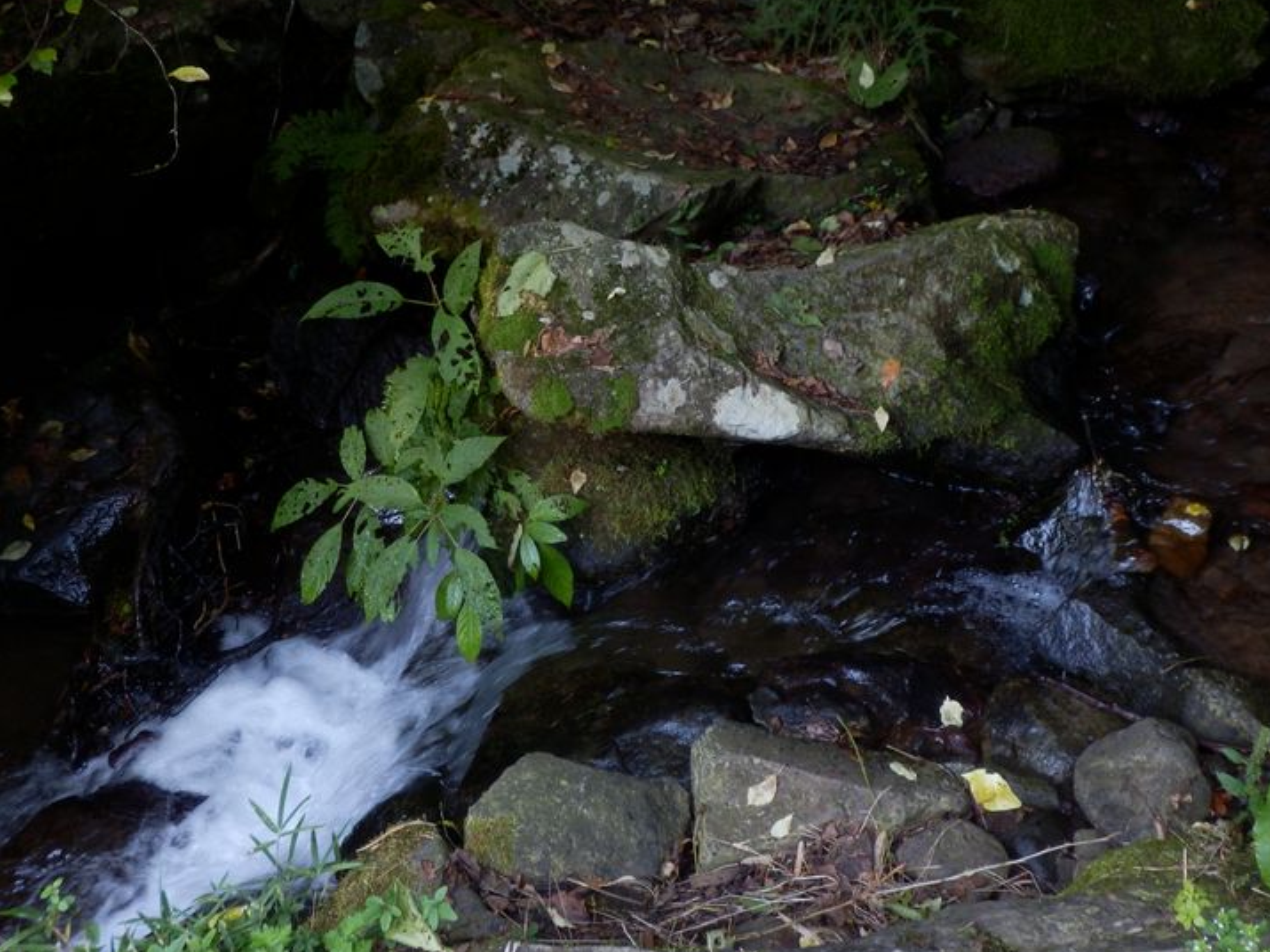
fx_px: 1724
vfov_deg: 30.8
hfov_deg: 40.4
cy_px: 428
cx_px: 650
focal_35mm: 47
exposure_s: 1/40
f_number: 4
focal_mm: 7.4
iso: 125
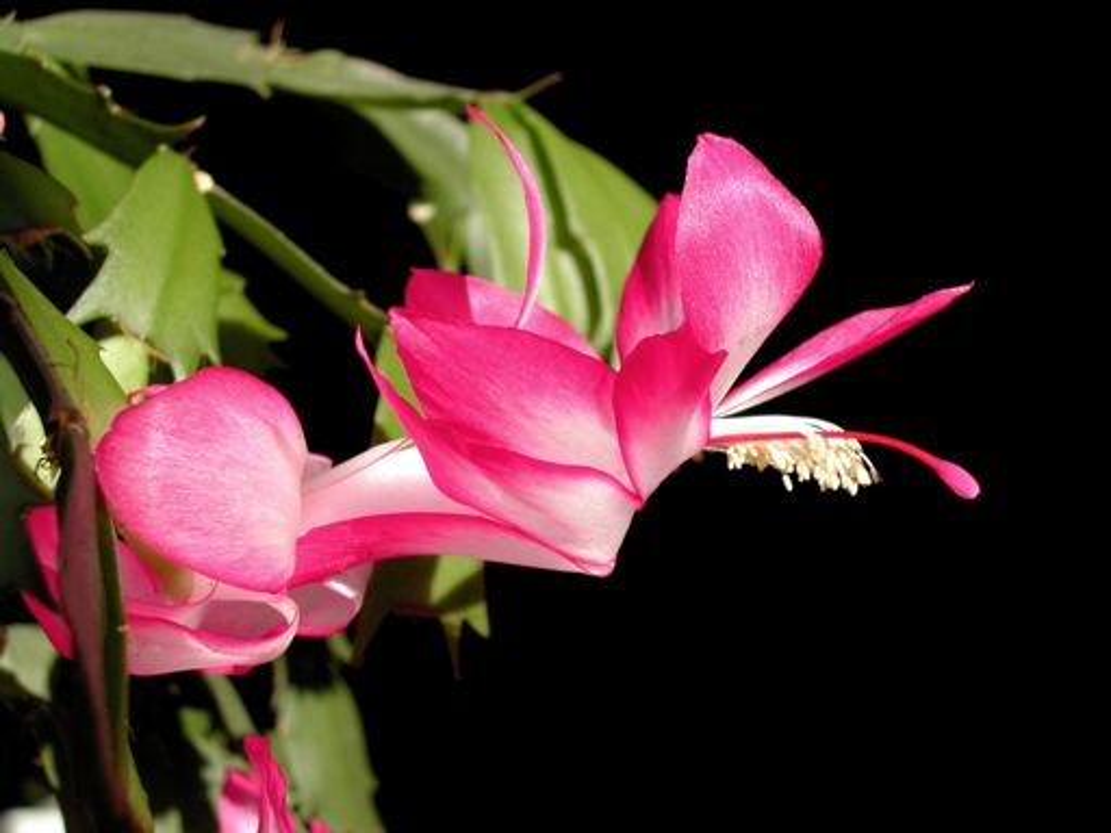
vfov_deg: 25.7
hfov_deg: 33.8
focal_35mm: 57
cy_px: 416
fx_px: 1829
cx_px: 556
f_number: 9.2
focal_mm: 12.2
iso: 100
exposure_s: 1/114
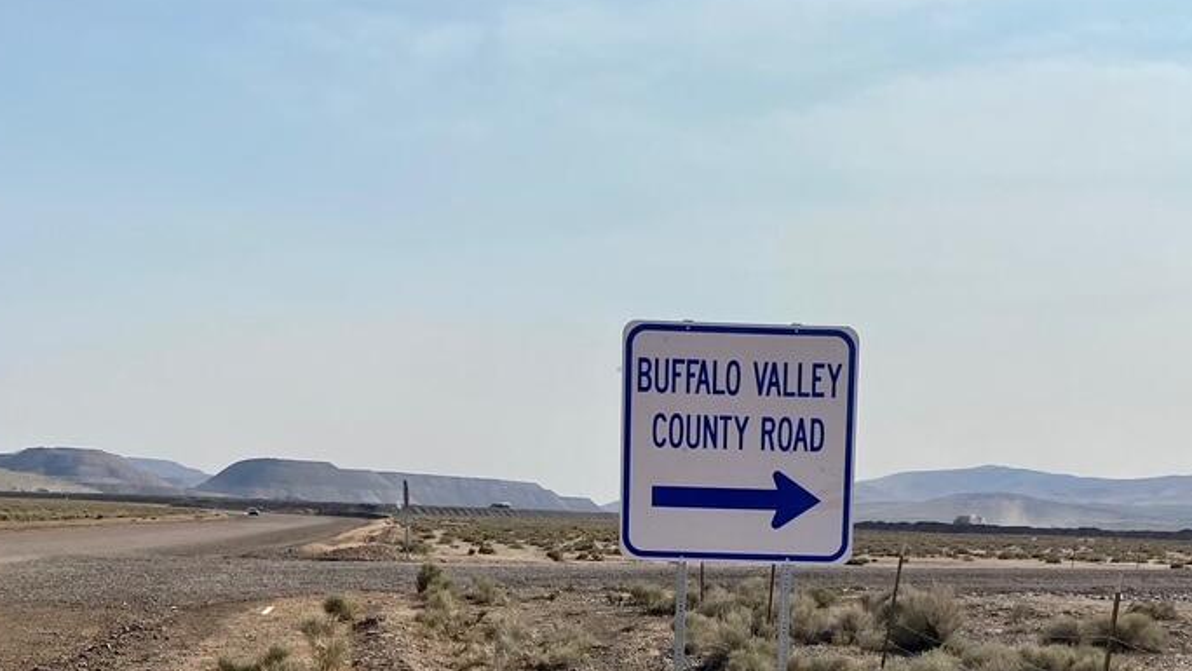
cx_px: 730
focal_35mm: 53
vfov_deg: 21.5
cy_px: 741
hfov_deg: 39.0
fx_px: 1675
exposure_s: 1/6410
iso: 32
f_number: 1.8
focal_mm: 4.25
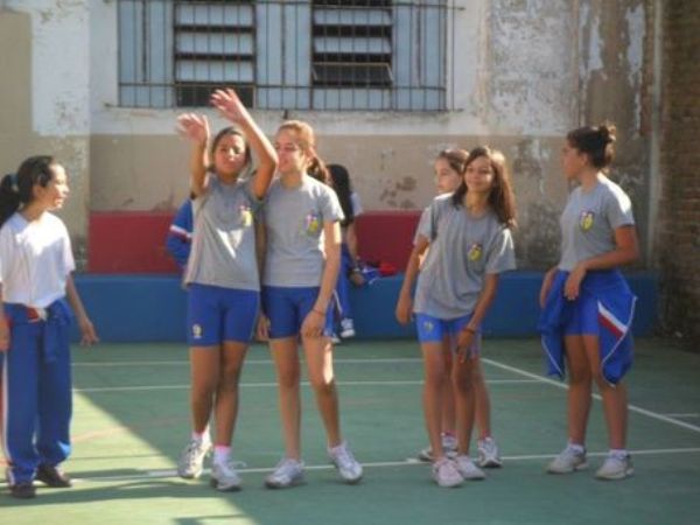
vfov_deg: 11.0
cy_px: 262
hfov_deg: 14.6
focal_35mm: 135
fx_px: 2730
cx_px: 350
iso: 100
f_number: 5.9
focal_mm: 24.5
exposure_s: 1/90
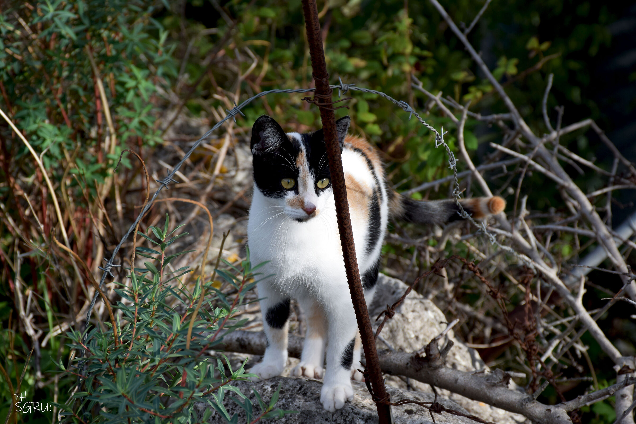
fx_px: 2650
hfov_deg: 13.7
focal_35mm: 150
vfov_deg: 9.1
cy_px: 212
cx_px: 318
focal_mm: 100
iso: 200
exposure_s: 1/320
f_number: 9
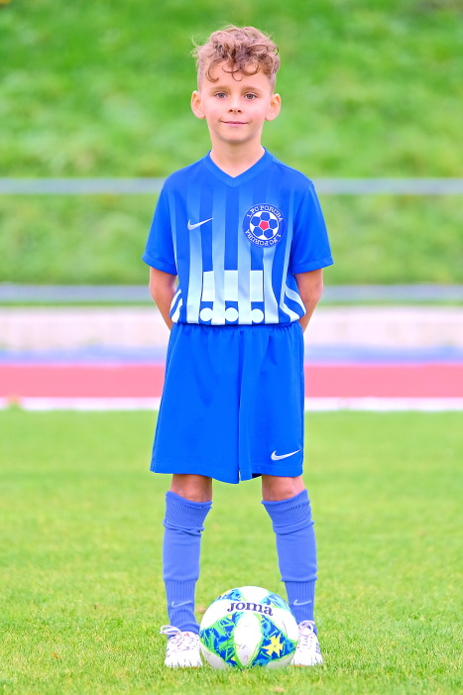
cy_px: 348
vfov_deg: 9.8
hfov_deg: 6.5
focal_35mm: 210
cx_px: 232
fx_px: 4053
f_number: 2.8
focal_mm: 140
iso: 320
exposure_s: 1/100
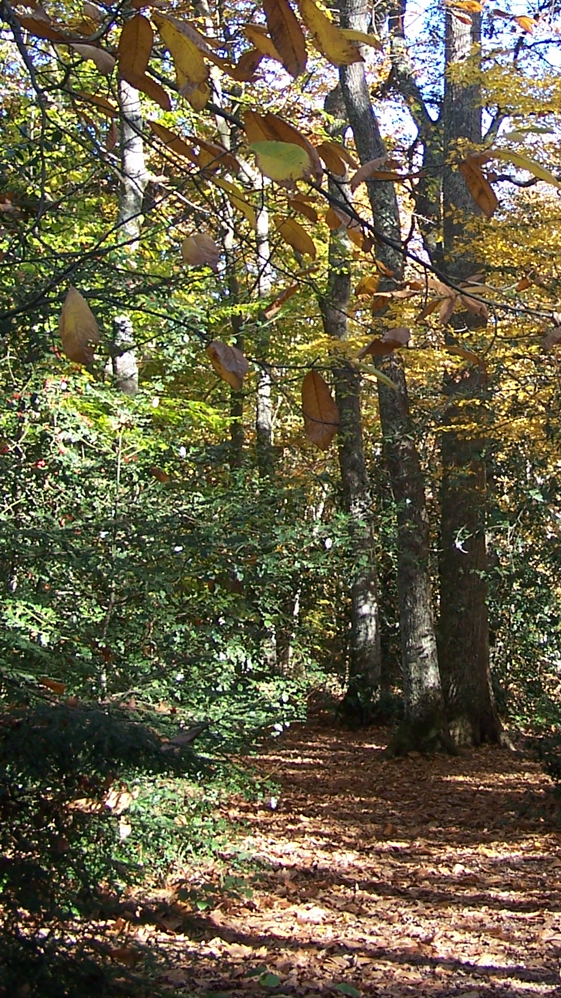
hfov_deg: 18.3
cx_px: 490
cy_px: 327
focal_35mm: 65
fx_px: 1719
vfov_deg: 32.1
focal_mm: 6.3
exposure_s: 1/90
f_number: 2.8
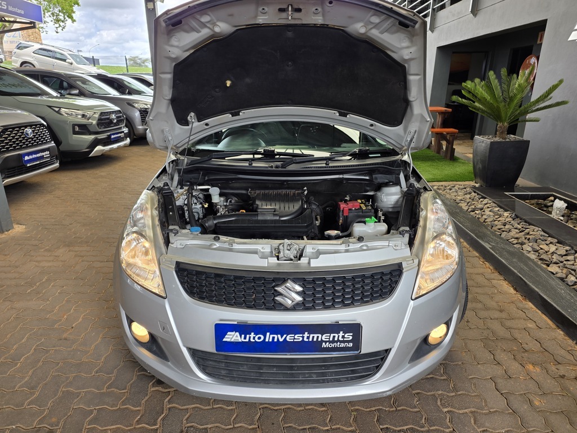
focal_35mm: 23
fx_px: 383
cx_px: 288
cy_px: 216
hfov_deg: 73.9
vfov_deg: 58.9
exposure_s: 1/359
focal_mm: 6.25
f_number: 1.7
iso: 50
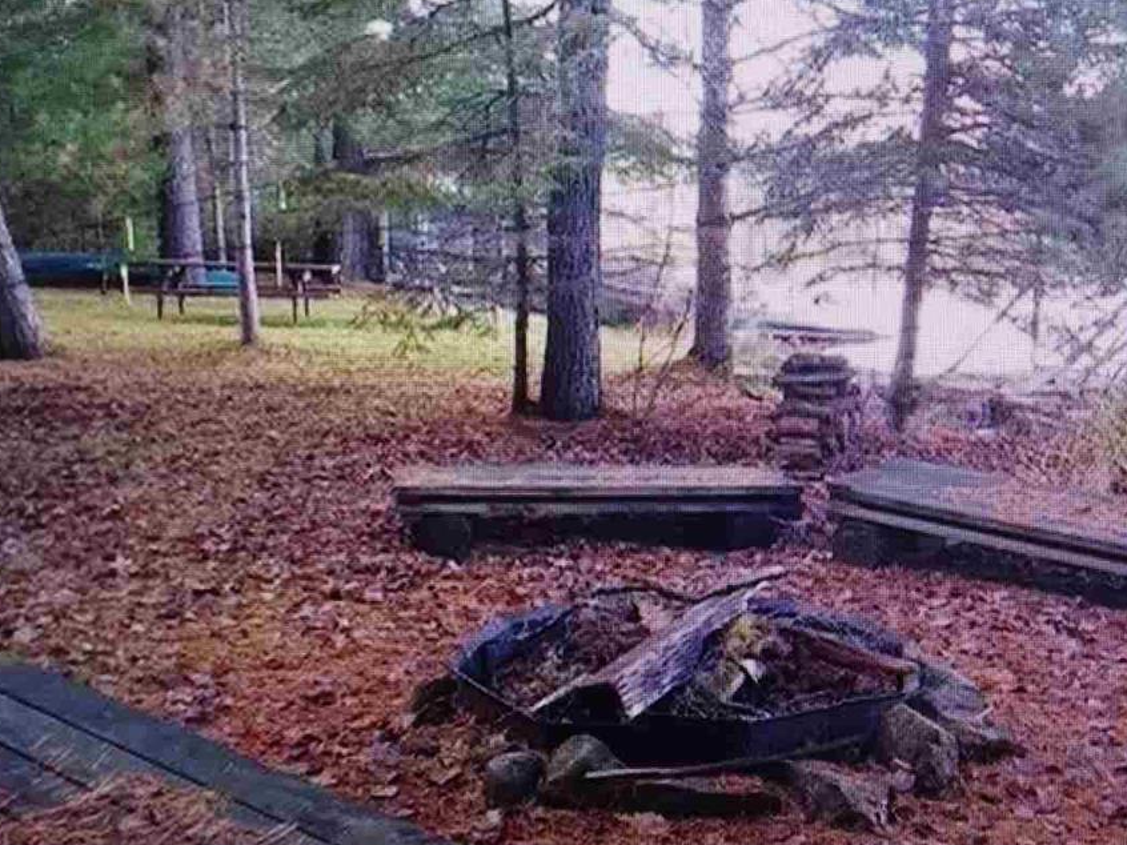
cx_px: 641
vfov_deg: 31.5
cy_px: 419
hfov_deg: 41.2
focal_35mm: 46
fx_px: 1497
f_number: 4
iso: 400
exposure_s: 1/40
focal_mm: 6.56
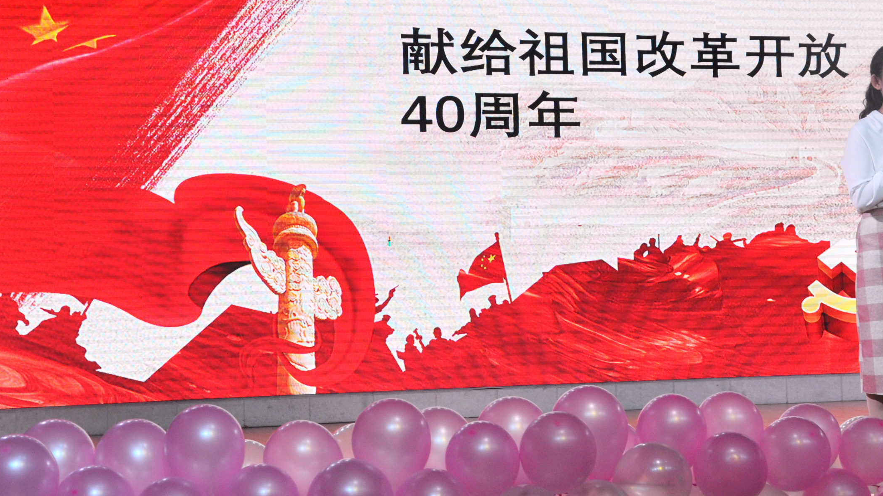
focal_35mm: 220
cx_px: 503
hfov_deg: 9.8
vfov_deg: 5.5
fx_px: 5151
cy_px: 153
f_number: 9
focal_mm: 92
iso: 200
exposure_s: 1/80
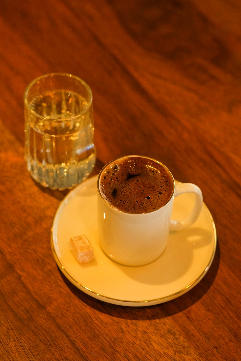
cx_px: 123
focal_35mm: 88
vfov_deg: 23.1
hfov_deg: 15.5
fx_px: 883
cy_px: 173
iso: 1600
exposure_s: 1/160
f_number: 3.6
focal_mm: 56
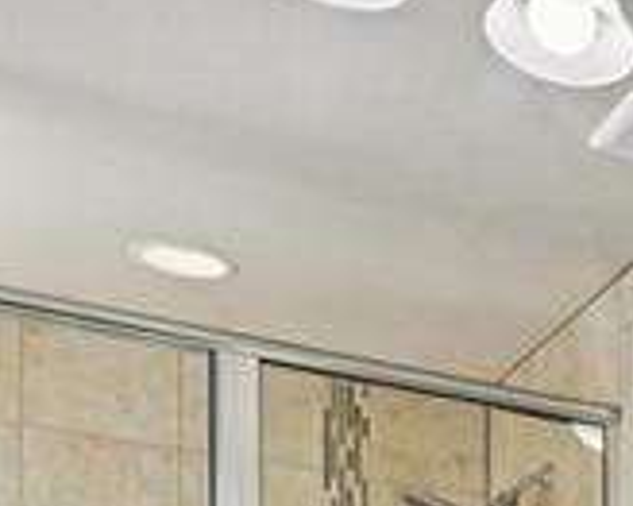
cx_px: 1197
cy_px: 865
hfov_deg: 17.8
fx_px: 1535
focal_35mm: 82
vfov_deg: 16.2
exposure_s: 1/15
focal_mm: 14
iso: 200
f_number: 11
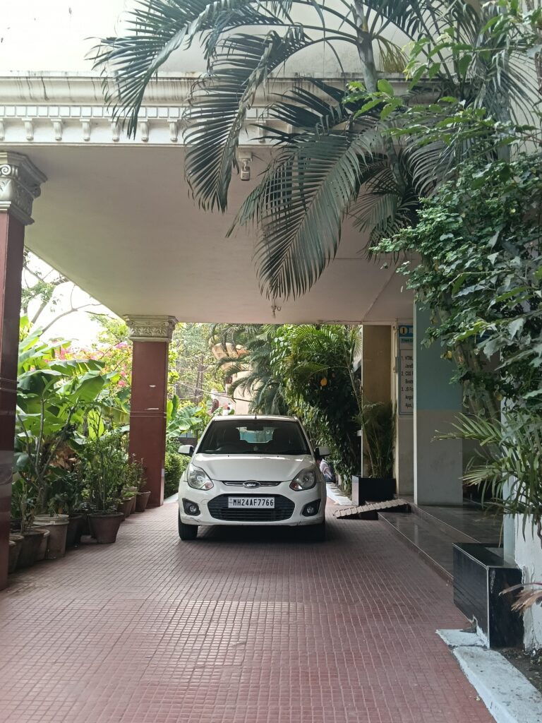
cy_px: 362
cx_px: 271
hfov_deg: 40.7
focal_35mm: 35
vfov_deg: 52.6
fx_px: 731
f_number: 1.8
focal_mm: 3.98
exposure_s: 1/100
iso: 80
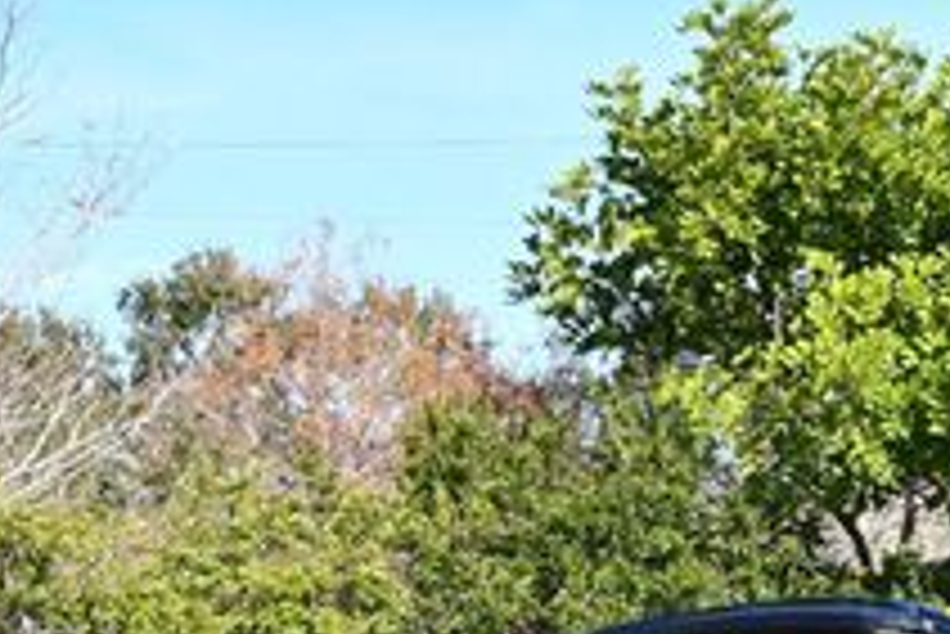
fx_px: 5440
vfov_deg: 6.7
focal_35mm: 206
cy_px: 661
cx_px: 581
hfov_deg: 10.0
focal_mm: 34
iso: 140
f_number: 8
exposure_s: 1/250
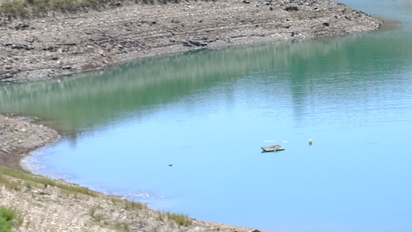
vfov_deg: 7.7
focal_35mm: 158
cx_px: 631
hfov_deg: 12.9
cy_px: 52
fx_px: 1726
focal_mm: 22.3
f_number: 4.5
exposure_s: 1/640
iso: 160
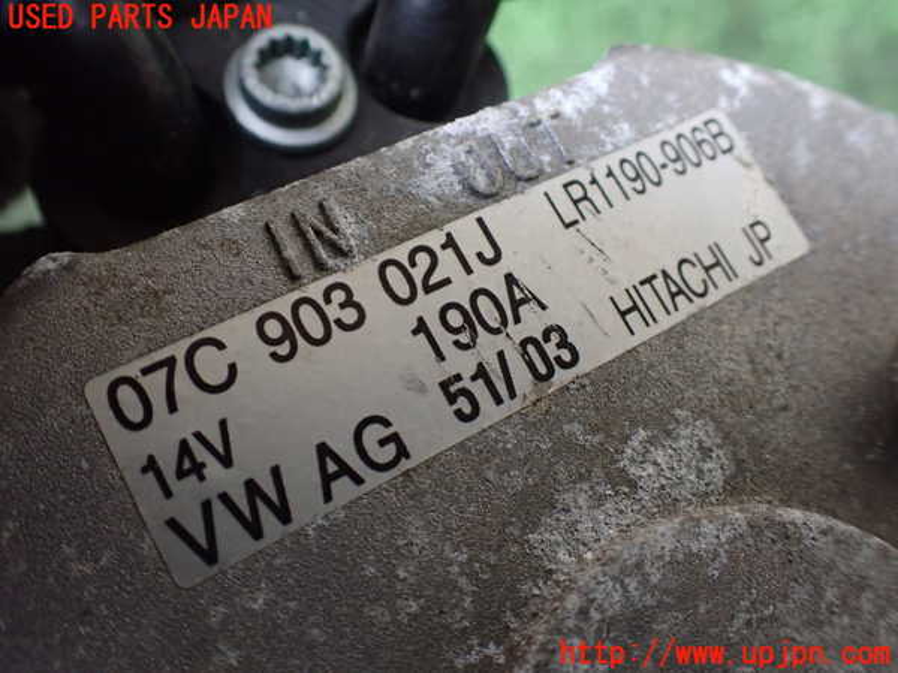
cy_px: 336
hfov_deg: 60.0
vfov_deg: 46.8
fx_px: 778
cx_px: 449
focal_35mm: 30
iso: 640
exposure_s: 1/125
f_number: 2.3
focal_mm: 5.4
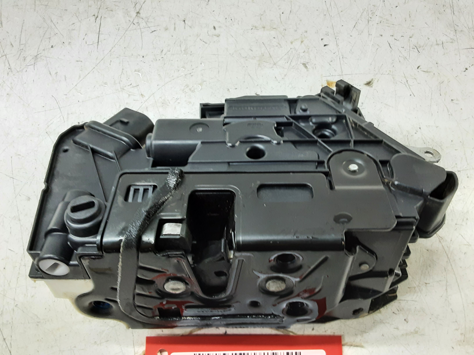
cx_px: 237
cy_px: 178
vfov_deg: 51.4
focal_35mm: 27
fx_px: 370
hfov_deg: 65.3
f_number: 1.9
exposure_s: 1/33
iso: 160
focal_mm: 2.91
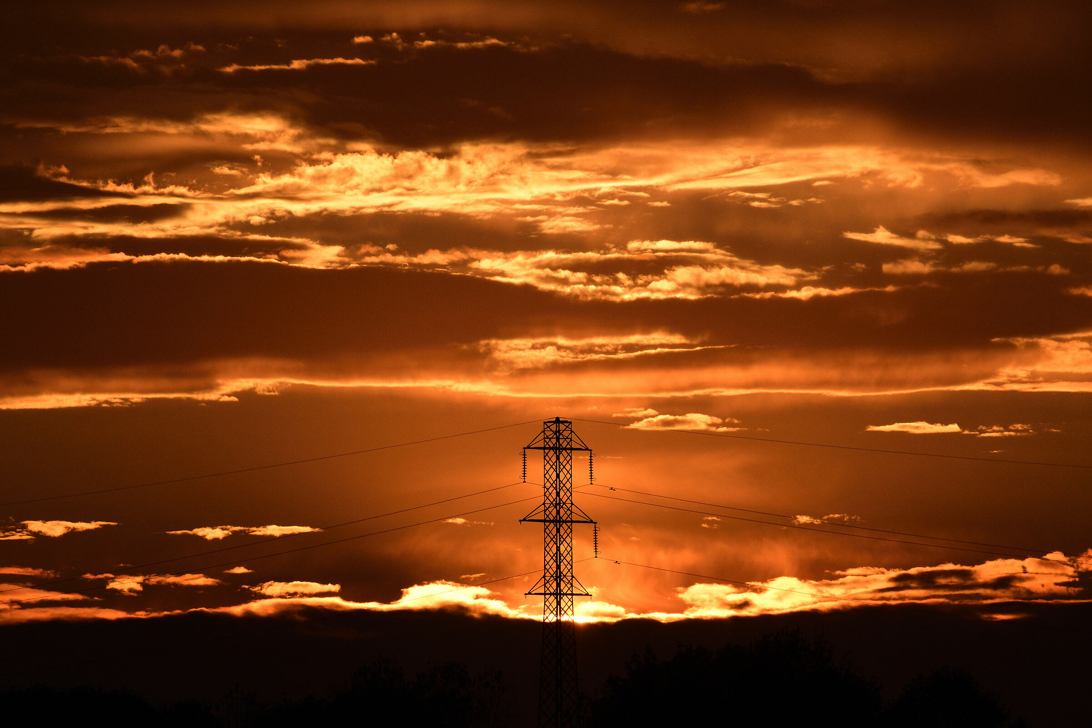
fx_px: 13649
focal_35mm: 450
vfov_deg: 3.1
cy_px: 364
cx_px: 546
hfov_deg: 4.6
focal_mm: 300
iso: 800
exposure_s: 1/4000
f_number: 11
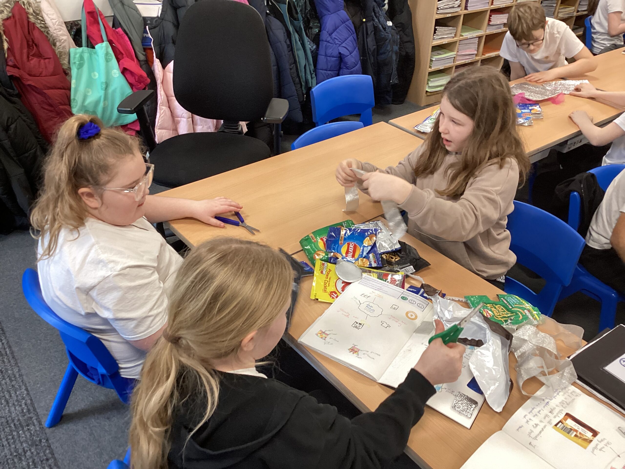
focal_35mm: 31
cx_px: 312
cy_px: 234
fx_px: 560
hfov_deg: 58.4
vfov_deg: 45.4
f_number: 2.4
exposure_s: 1/50
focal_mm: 3.3
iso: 160
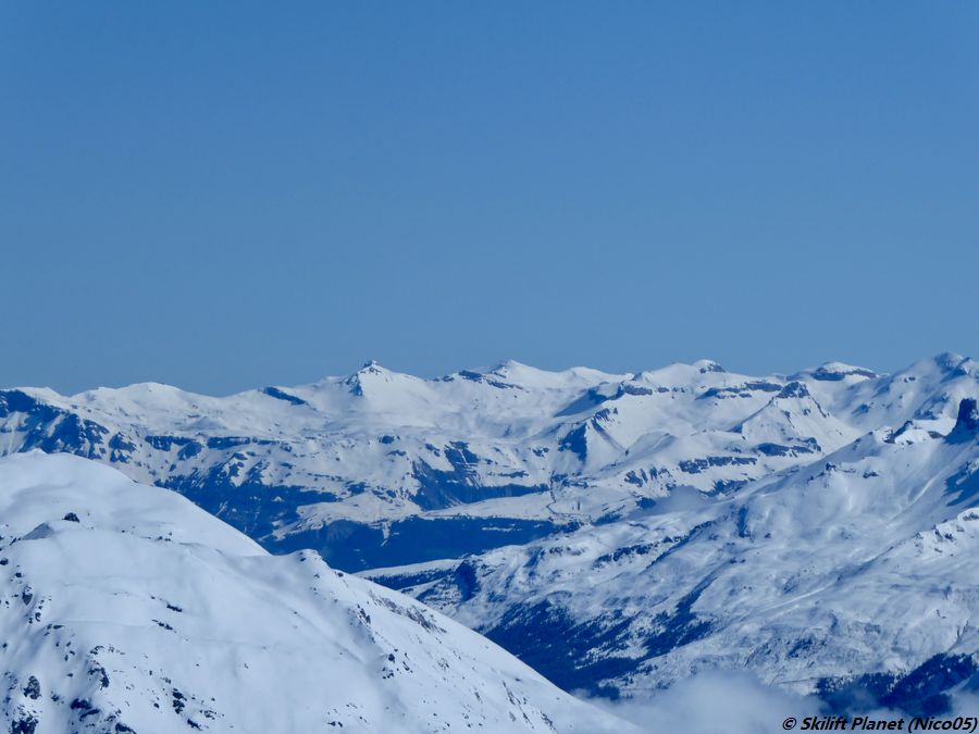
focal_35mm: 277
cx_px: 490
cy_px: 367
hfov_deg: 7.2
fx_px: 7834
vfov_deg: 5.4
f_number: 5.6
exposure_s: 1/1600
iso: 80
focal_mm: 44.8
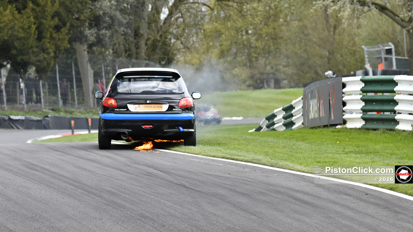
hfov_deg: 6.9
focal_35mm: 315
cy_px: 98
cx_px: 206
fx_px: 3449
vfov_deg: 3.9
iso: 1100
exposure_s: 1/500
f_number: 6.3
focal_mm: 200
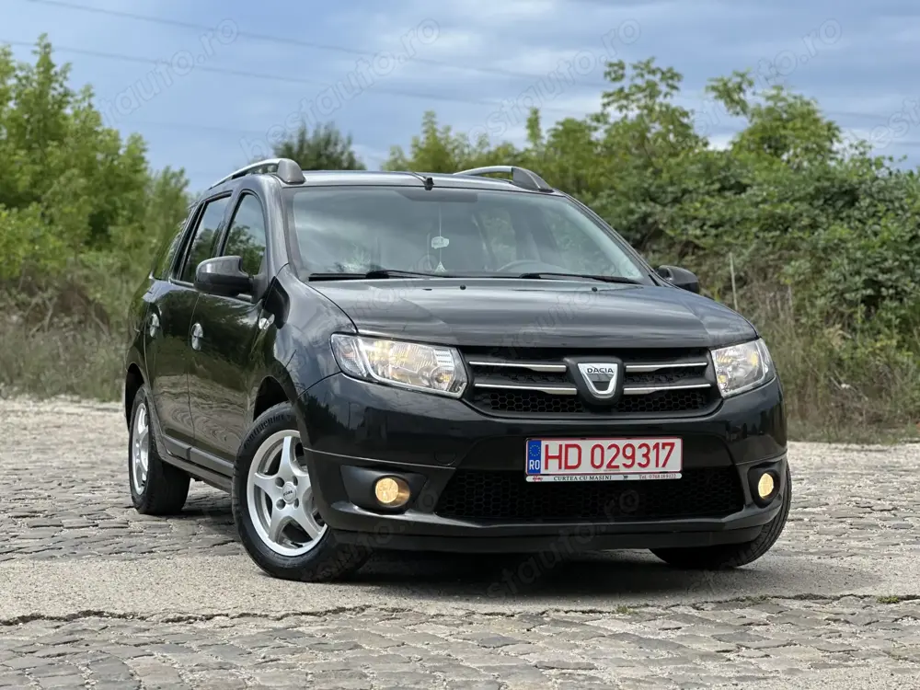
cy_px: 345
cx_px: 460
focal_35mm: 77
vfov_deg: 19.1
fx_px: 2046
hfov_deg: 25.3
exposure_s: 1/435
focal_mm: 9
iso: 32
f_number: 2.8
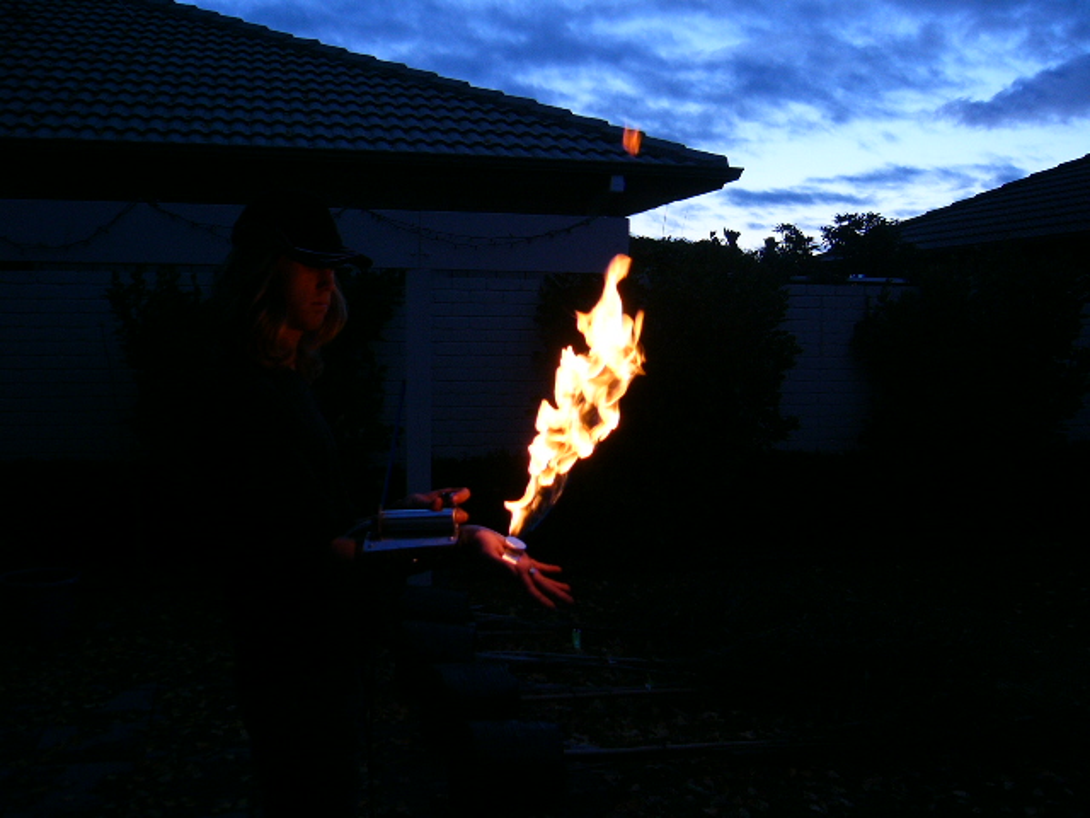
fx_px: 1102
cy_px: 409
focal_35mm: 35
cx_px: 545
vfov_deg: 40.7
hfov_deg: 52.6
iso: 50
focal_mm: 5.8
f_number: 2.8
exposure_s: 1/100
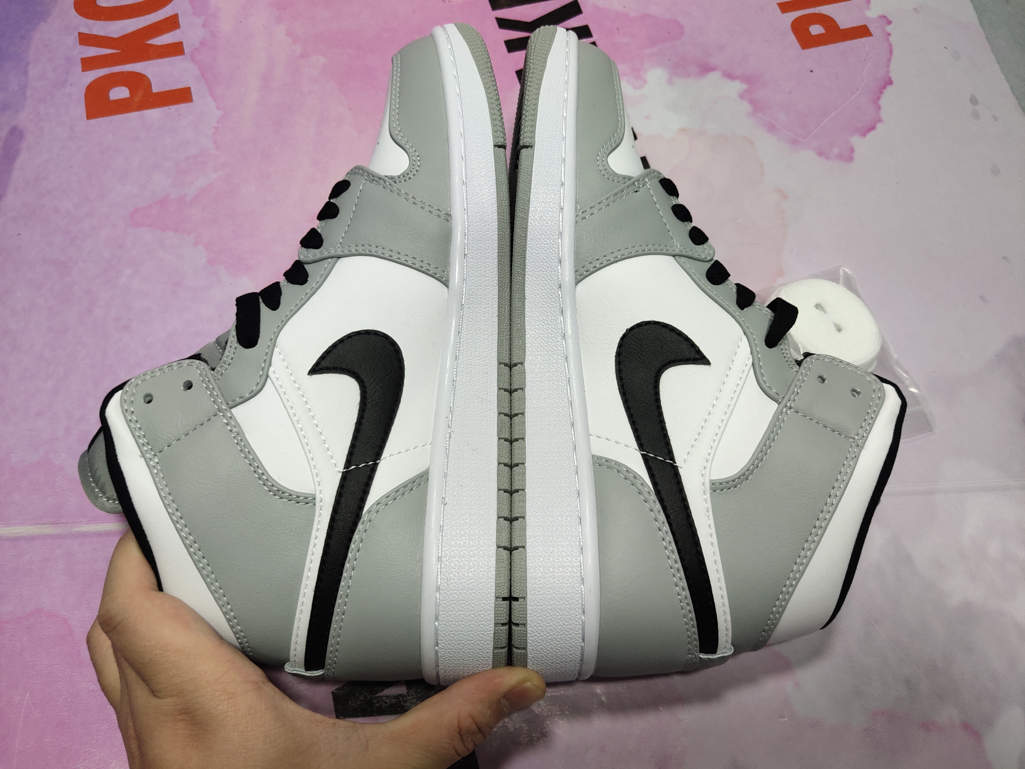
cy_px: 384
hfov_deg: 60.0
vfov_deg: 46.8
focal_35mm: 30
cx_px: 512
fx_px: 888
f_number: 1.79
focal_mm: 4.35
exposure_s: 1/100
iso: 55
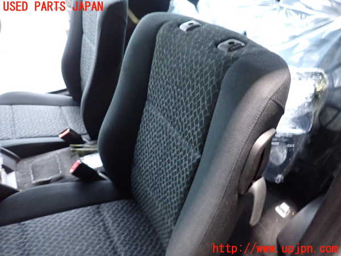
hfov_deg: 69.4
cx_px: 170
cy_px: 128
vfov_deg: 54.9
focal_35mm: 25
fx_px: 246
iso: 800
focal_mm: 4.5
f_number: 2
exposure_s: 1/13
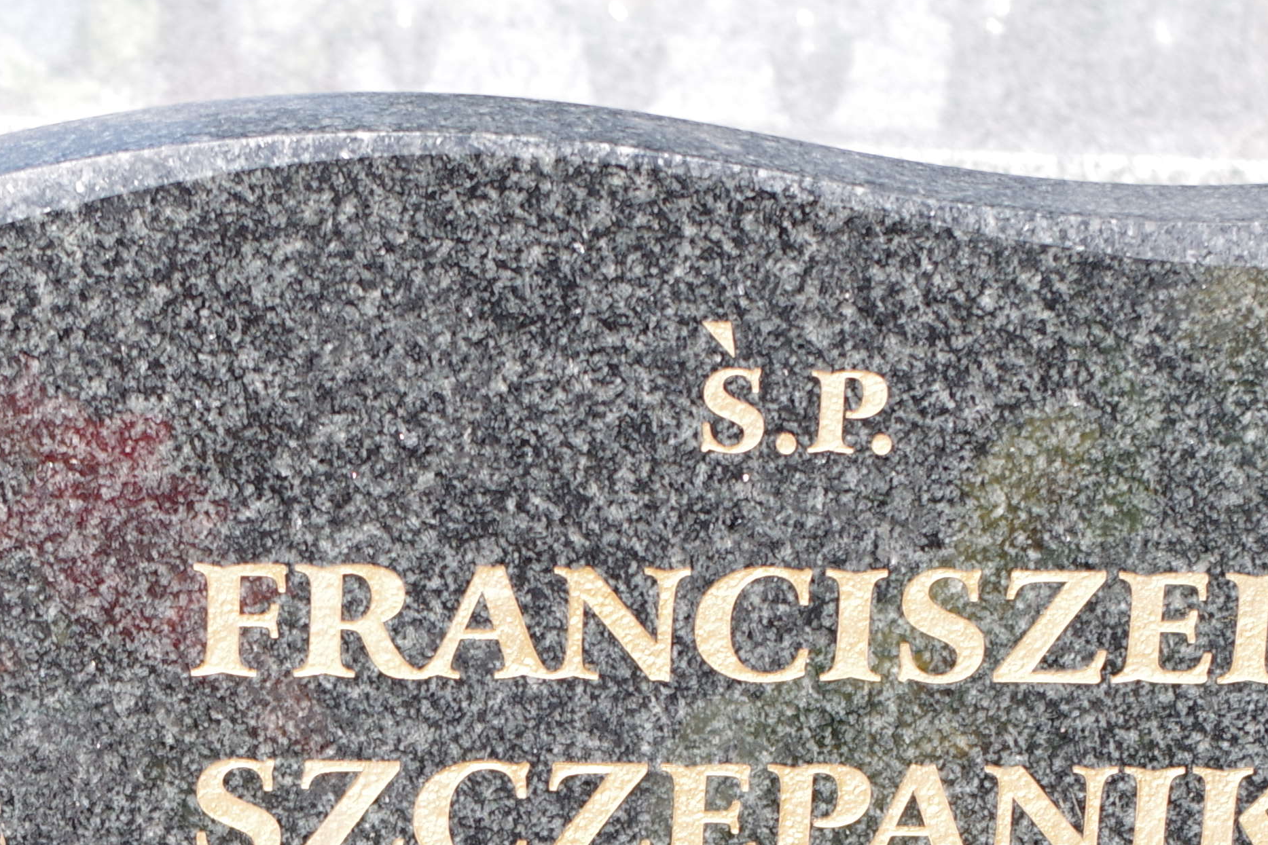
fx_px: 6039
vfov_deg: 7.9
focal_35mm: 171
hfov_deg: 12.0
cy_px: 956
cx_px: 374
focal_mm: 39
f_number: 6.3
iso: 100
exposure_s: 1/160
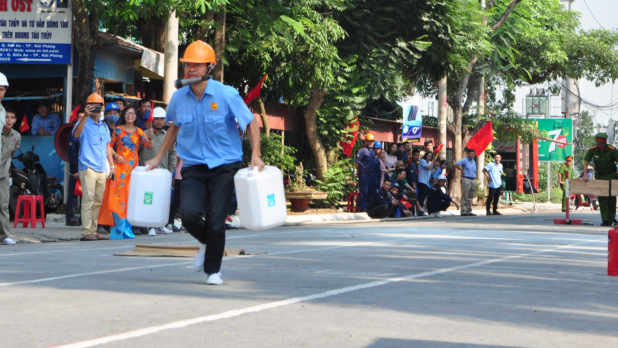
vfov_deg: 9.2
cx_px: 279
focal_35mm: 131
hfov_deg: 16.4
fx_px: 2147
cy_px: 54
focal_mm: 58
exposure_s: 1/200
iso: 250
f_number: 10
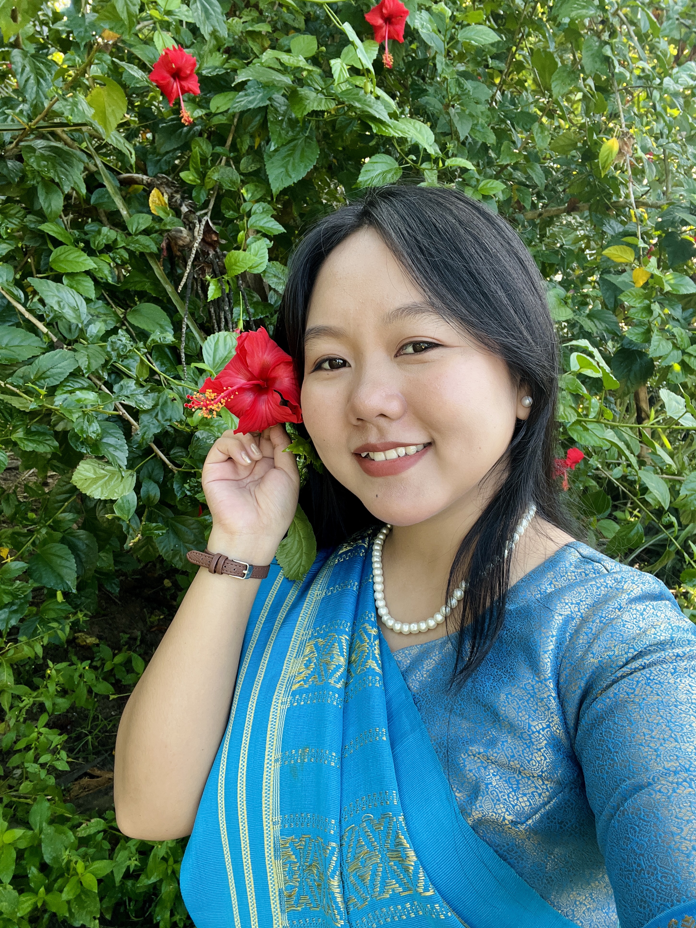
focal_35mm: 24
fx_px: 643
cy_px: 458
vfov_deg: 71.6
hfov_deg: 56.8
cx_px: 352
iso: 50
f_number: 2.2
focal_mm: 2.71
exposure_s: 1/121
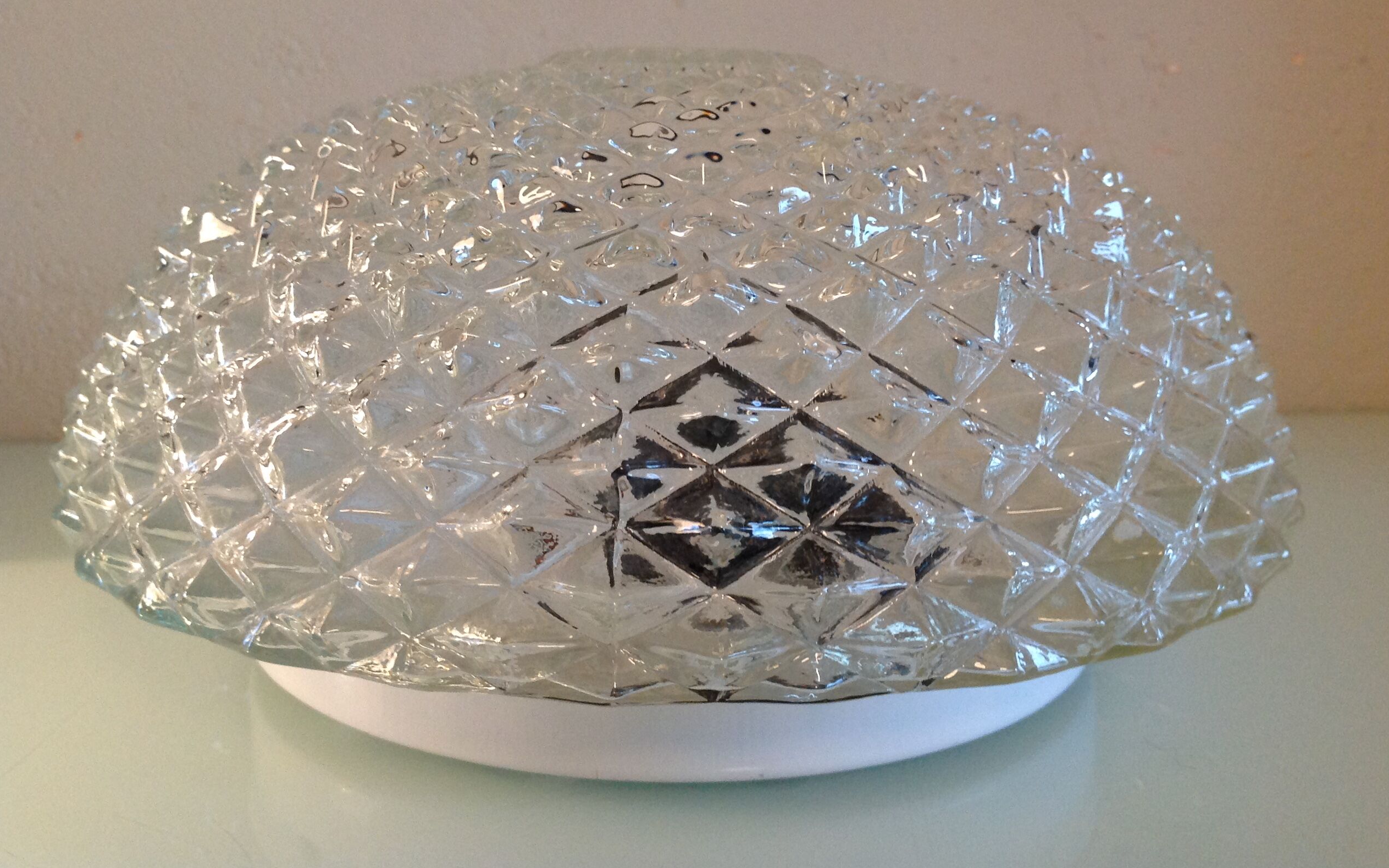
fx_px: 1438
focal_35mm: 38
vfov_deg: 33.5
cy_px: 346
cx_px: 693
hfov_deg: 51.5
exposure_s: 1/17
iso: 160
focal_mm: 4.28
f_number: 2.4
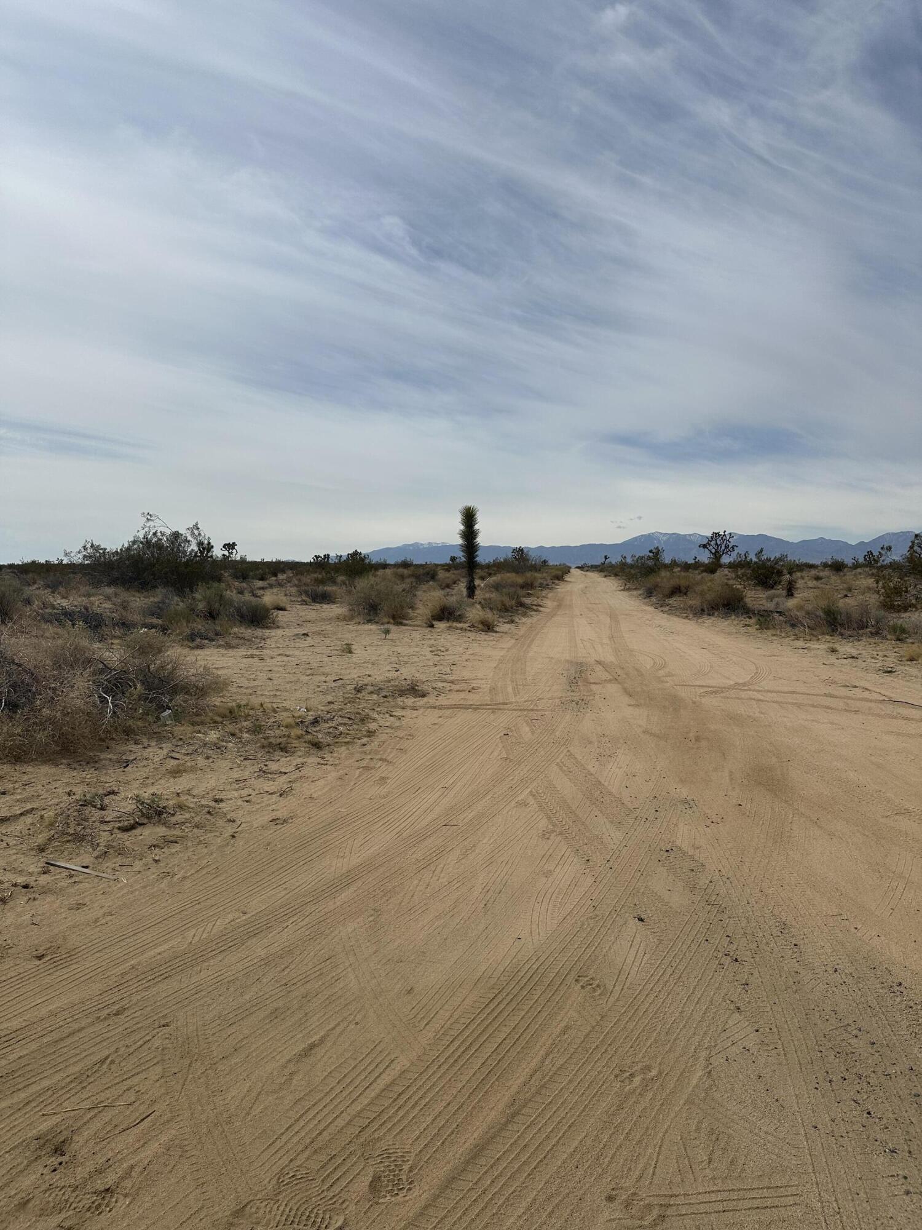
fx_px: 852
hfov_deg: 56.8
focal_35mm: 24
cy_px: 615
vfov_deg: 71.6
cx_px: 461
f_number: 1.78
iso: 80
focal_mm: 6.86
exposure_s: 1/13699
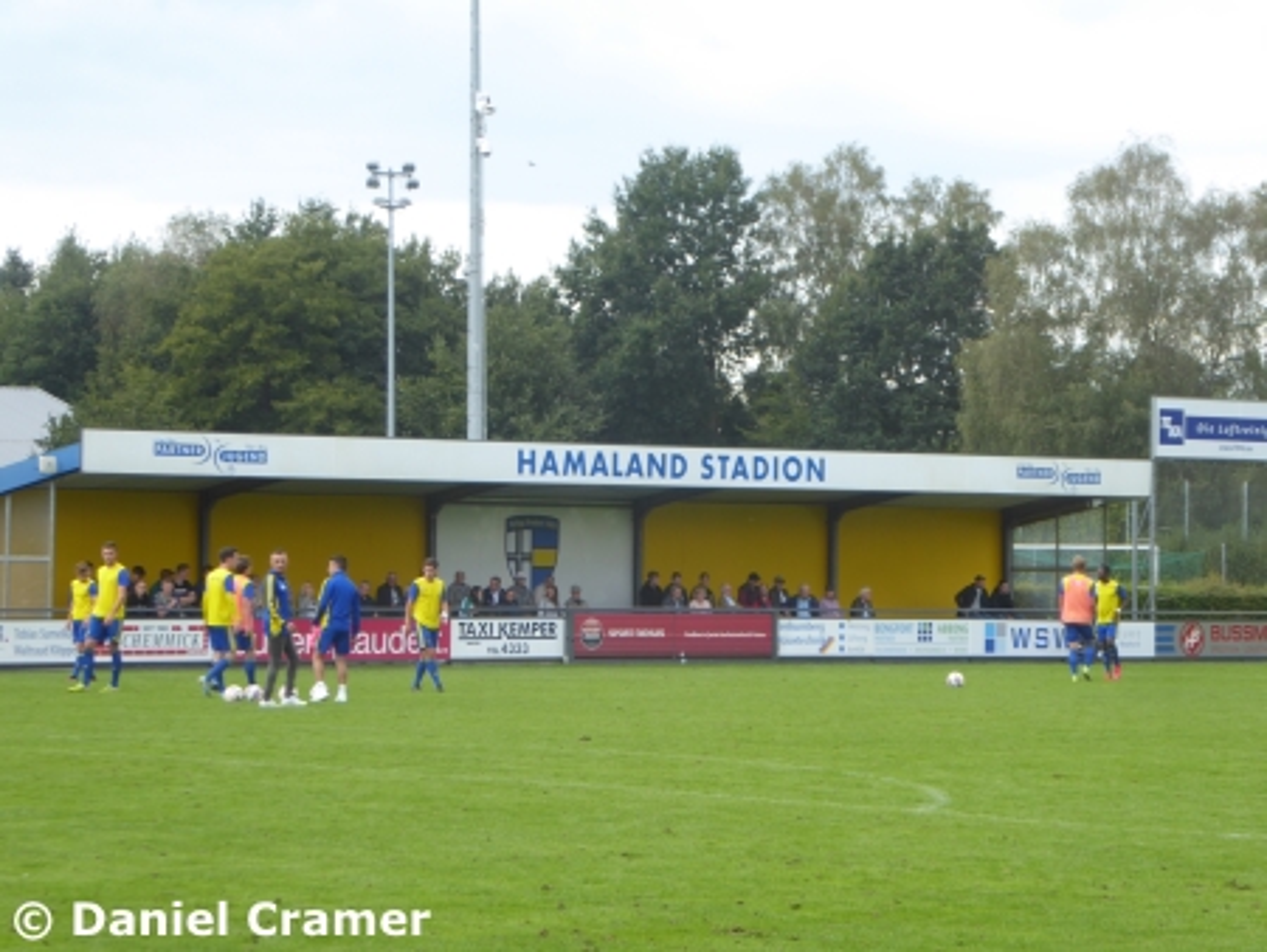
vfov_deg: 11.0
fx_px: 4944
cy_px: 476
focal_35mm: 135
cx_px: 634
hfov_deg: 14.6
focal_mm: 24.2
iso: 80
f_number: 5.3
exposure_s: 1/100
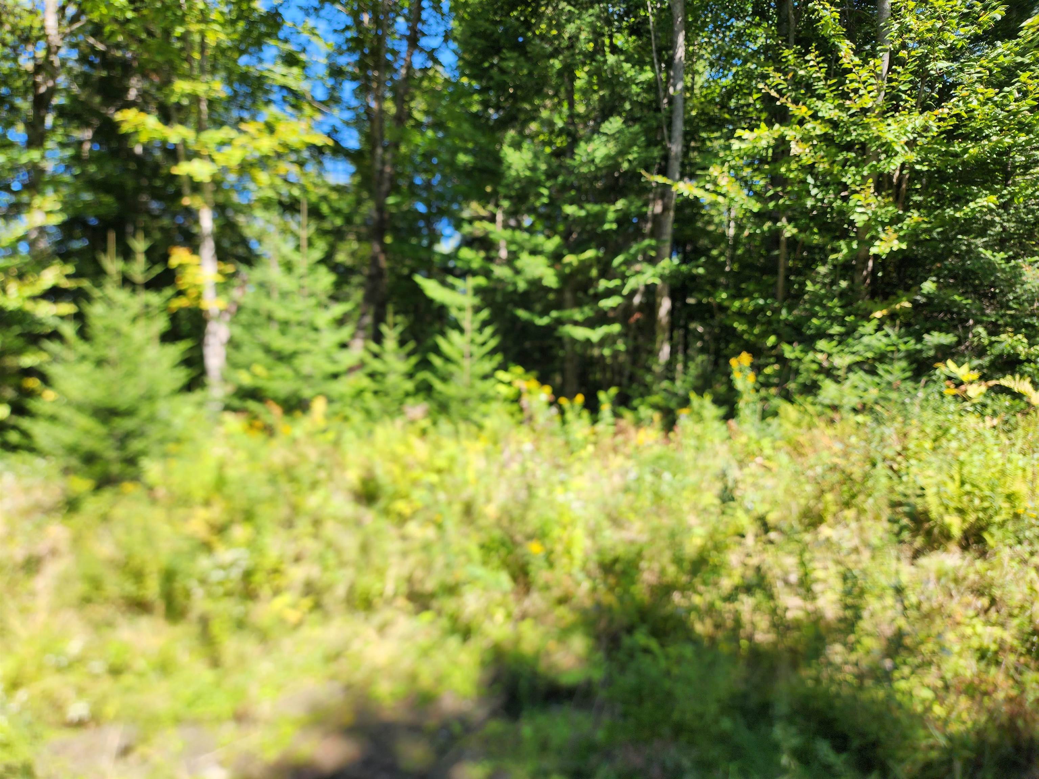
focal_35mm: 23
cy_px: 390
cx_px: 520
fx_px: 690
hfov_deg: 73.9
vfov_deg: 58.9
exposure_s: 1/265
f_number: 1.8
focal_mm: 6.4
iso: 12
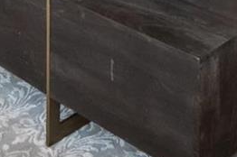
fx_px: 723
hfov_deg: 18.3
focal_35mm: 110
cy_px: -294
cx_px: 27
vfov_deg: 9.8
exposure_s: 1/13
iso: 400
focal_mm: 9
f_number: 10
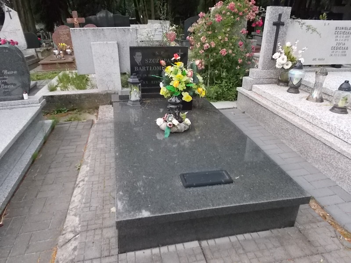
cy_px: 132
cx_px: 176
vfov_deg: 53.1
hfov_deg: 67.3
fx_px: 264
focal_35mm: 26
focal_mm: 4.6
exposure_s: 1/125
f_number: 8
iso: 400
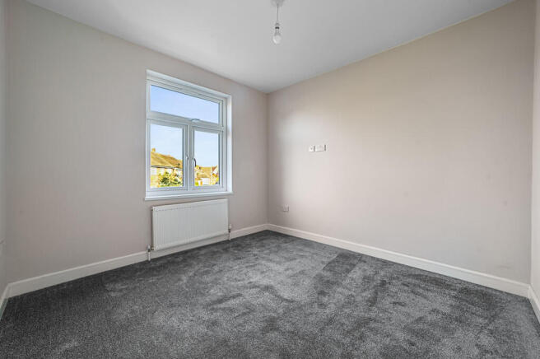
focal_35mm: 14
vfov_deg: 81.1
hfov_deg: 104.3
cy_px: 180
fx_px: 210
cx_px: 270
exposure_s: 1/2.5
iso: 400
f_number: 8
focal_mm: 14
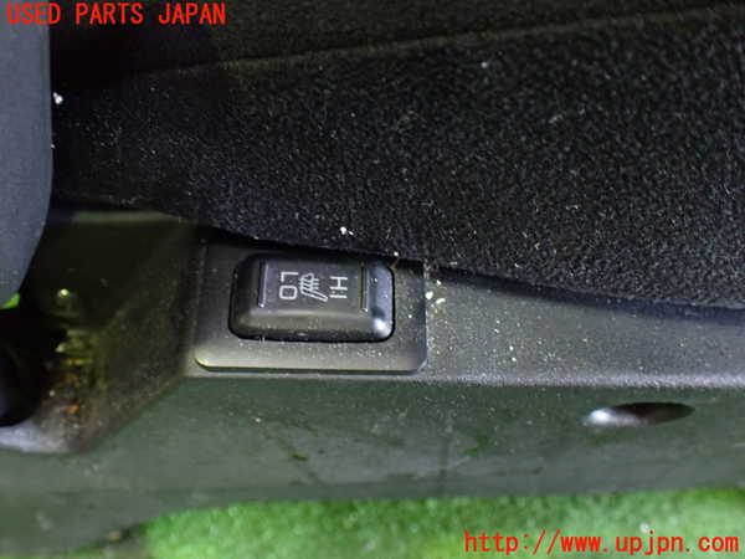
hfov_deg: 60.0
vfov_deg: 46.8
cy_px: 280
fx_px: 646
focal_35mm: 30
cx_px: 372
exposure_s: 1/30
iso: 800
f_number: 2.3
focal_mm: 5.4
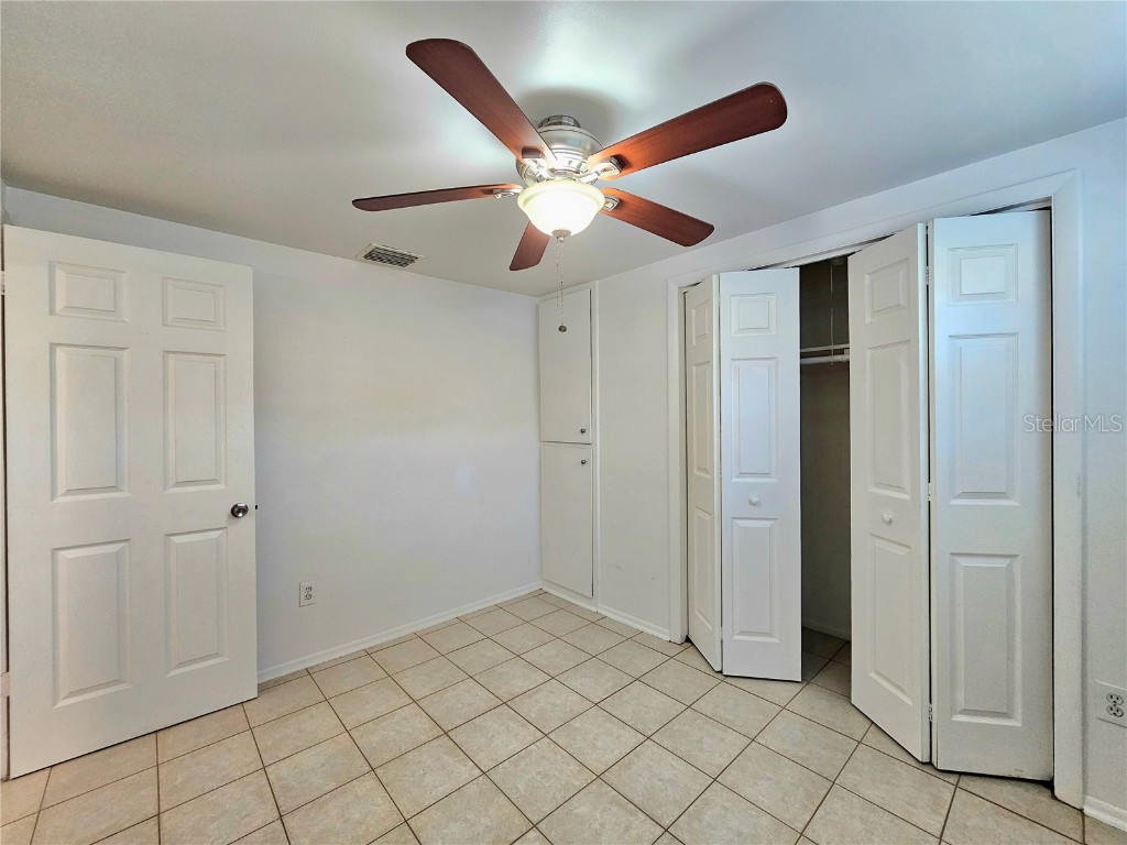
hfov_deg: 106.2
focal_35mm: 13
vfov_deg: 89.9
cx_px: 564
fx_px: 423
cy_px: 422
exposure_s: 1/60.2
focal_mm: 2.2
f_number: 2.2
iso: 160
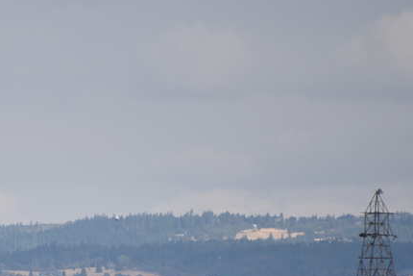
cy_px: 339
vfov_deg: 1.5
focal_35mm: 894
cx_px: -17
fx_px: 10259
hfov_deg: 2.3
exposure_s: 1/640
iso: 100
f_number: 5.6
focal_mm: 300
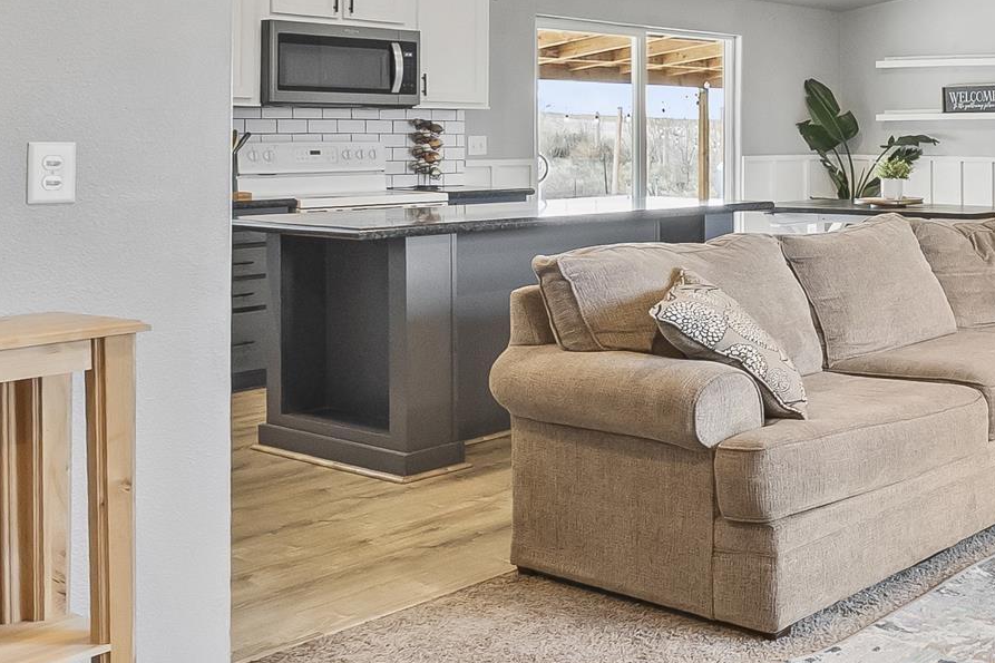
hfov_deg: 37.9
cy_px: 157
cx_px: 1119
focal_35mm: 42
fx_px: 1161
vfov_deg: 31.3
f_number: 7.1
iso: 800
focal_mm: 10
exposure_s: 1/4
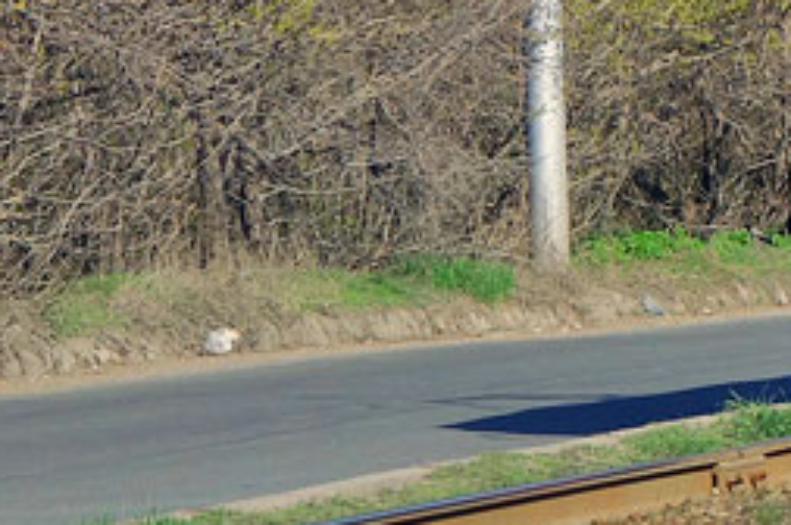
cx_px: 1207
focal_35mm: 418
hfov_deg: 4.9
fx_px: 9173
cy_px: -372
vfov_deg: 3.3
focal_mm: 32.85
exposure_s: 1/1000
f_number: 5
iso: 125
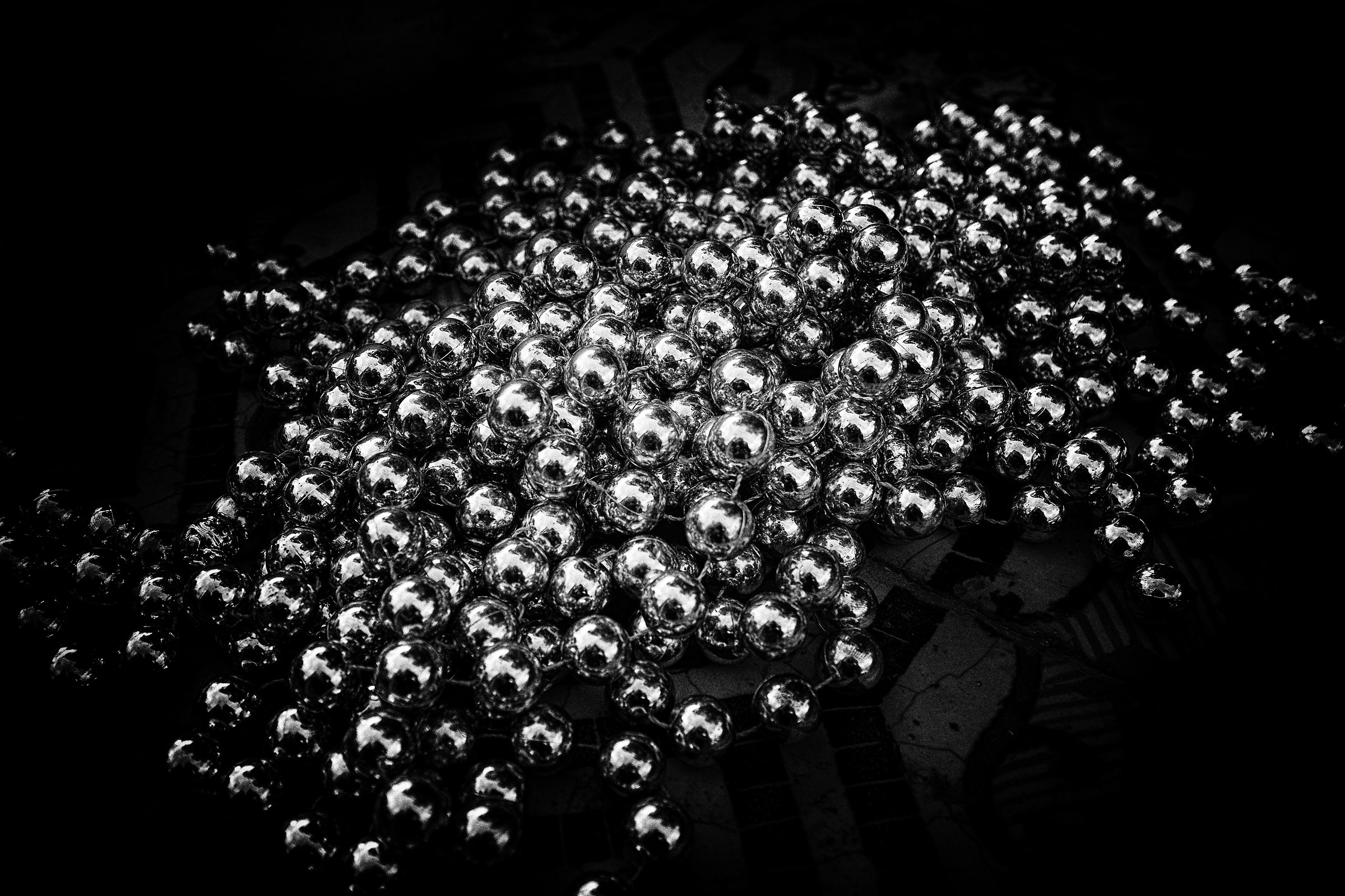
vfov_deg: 36.9
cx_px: 672
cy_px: 448
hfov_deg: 53.1
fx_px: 1345
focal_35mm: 36
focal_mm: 24
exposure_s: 1/450
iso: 200
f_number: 5.6
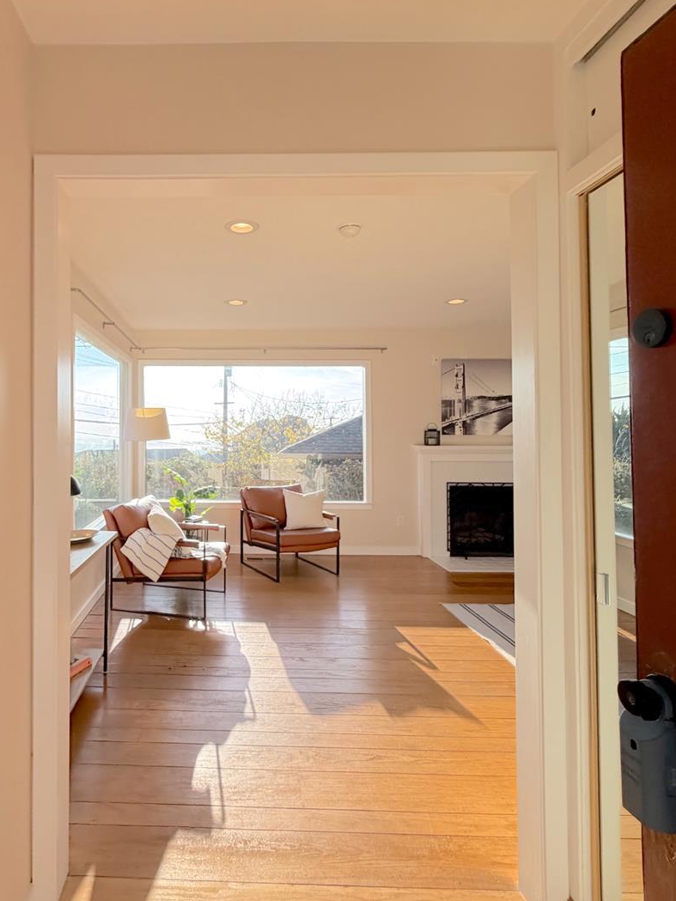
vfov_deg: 81.6
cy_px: 420
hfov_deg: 63.9
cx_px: 212
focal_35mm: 20
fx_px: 521
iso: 64
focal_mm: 2.22
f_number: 2.2
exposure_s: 1/502
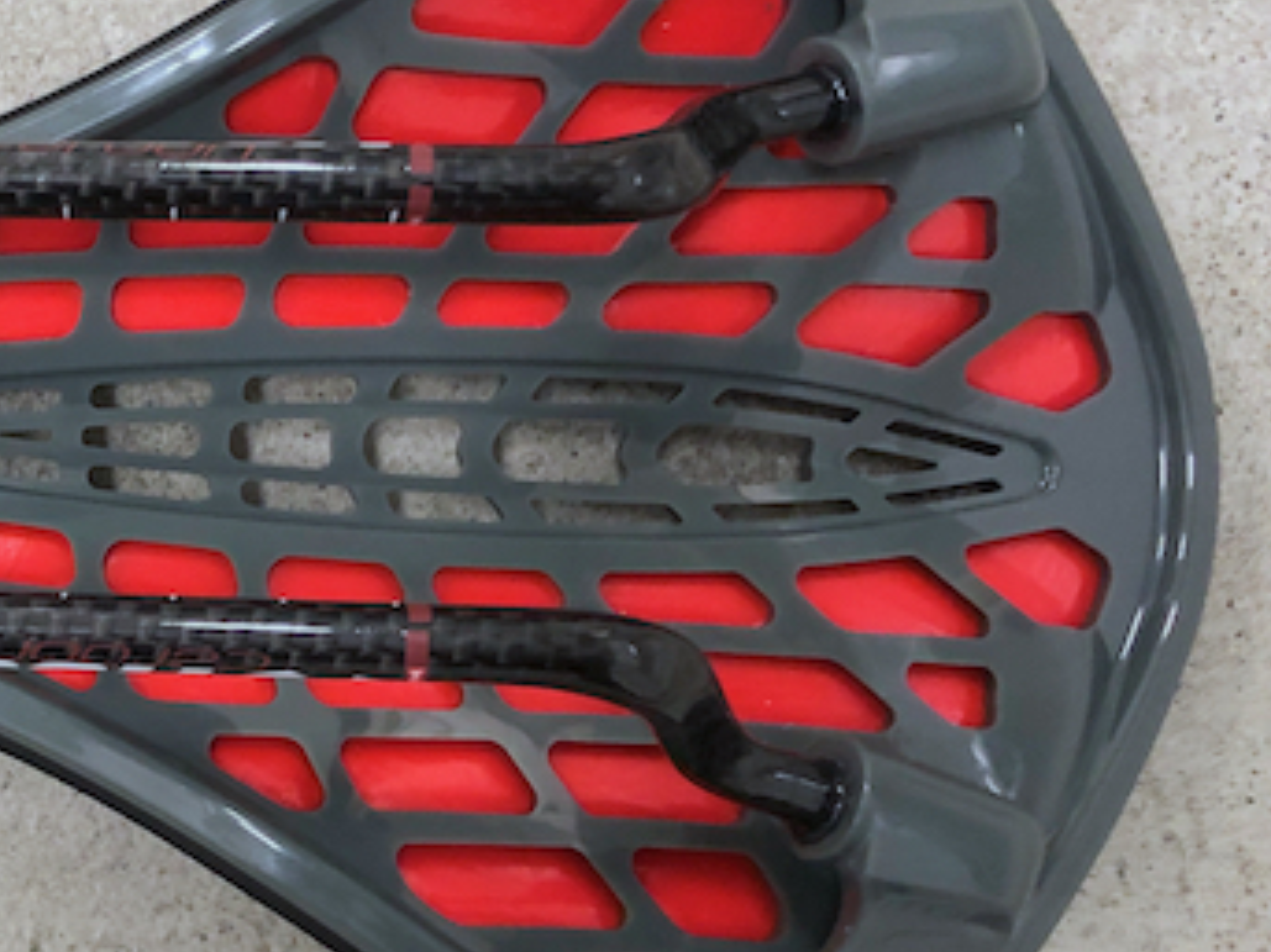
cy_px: 456
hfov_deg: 28.6
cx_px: -100
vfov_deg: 23.6
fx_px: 2276
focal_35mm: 62
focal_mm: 4
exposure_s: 1/15
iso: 64
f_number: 1.8
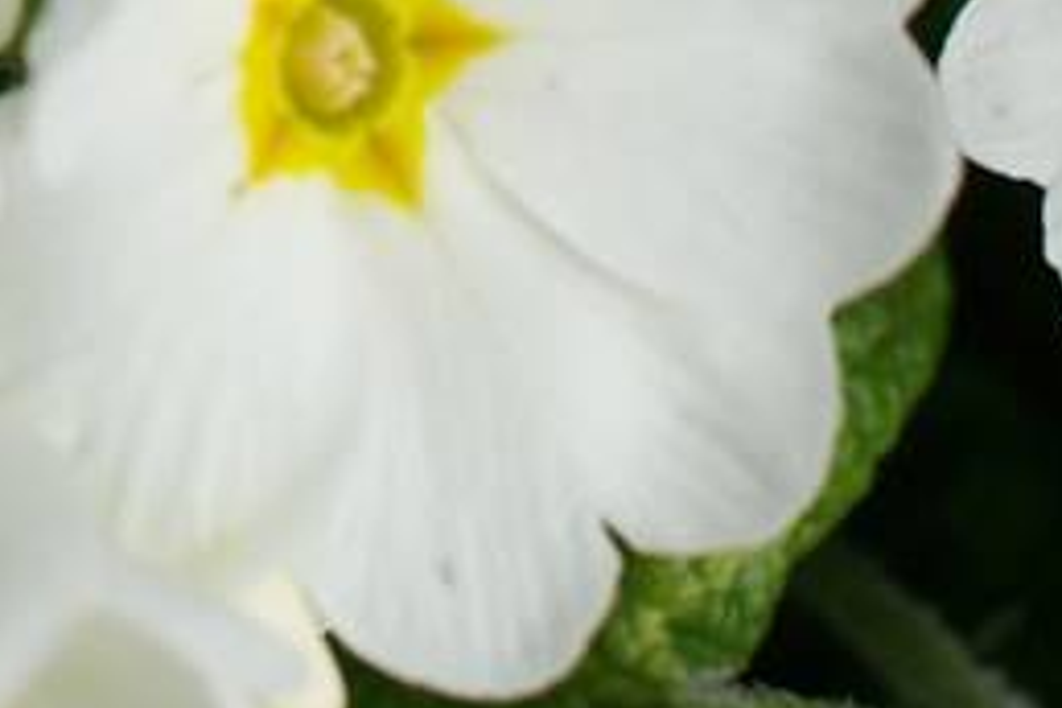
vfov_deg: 4.1
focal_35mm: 326
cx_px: -498
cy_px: -1229
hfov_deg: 6.2
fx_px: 9619
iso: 100
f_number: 6.7
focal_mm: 35
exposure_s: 1/180
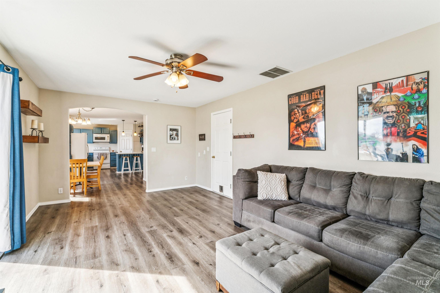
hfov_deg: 96.7
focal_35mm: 16
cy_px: 146
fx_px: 196
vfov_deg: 73.7
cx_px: 220
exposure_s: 1/30
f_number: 13
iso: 400
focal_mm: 16
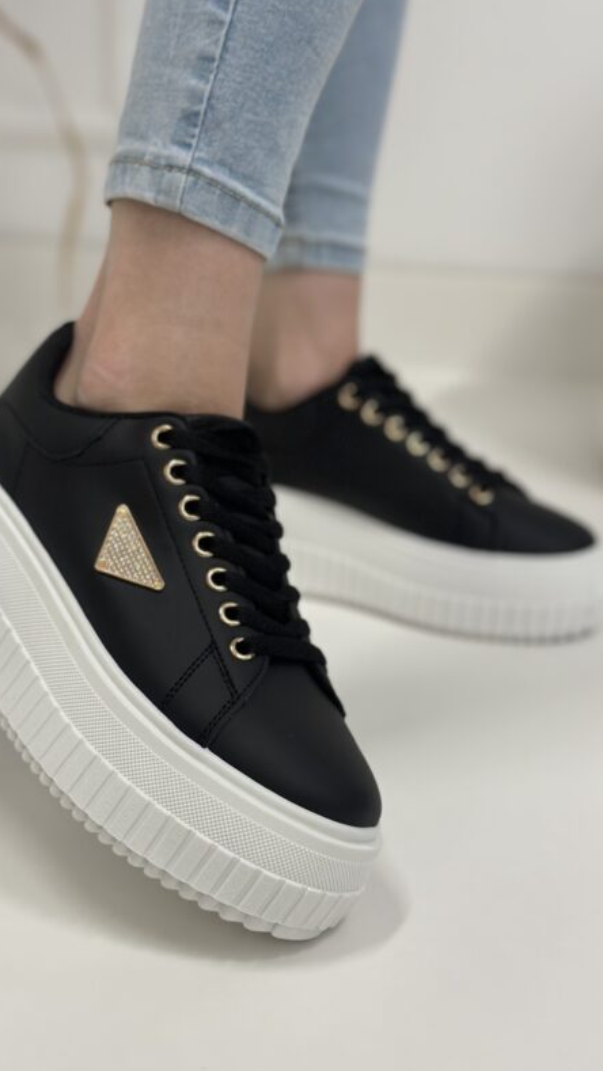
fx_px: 1506
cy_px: 535
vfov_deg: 39.2
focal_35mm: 53
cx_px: 236
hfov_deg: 22.6
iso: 125
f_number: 1.78
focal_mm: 6.86
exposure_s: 1/100
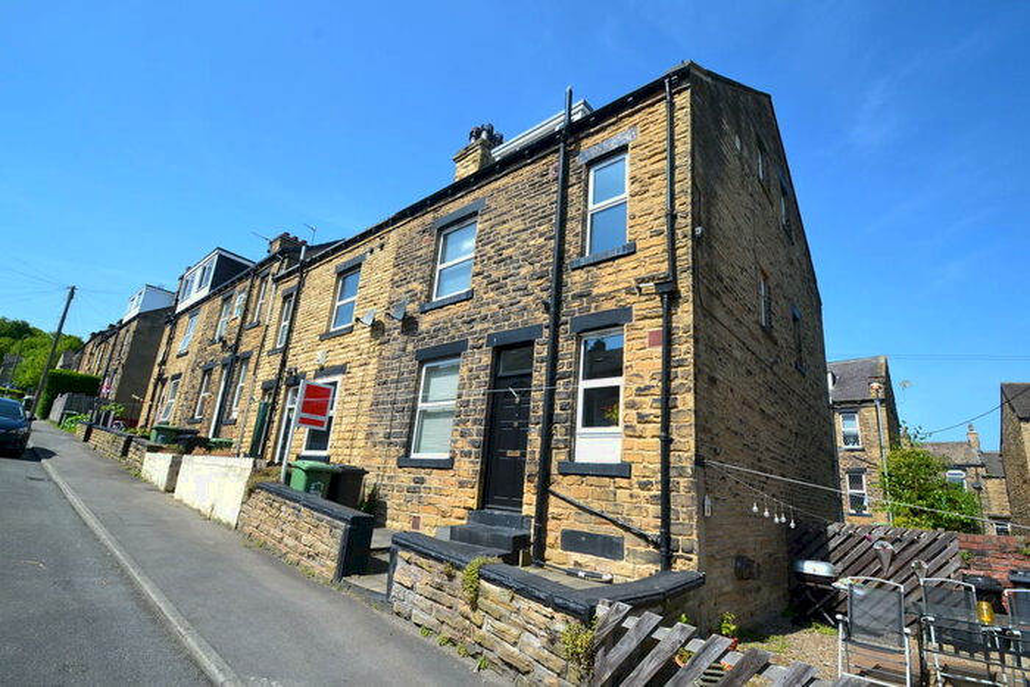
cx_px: 515
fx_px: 472
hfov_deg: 95.0
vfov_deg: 72.1
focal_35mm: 16
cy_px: 344
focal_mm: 11
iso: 400
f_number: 10
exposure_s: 1/320
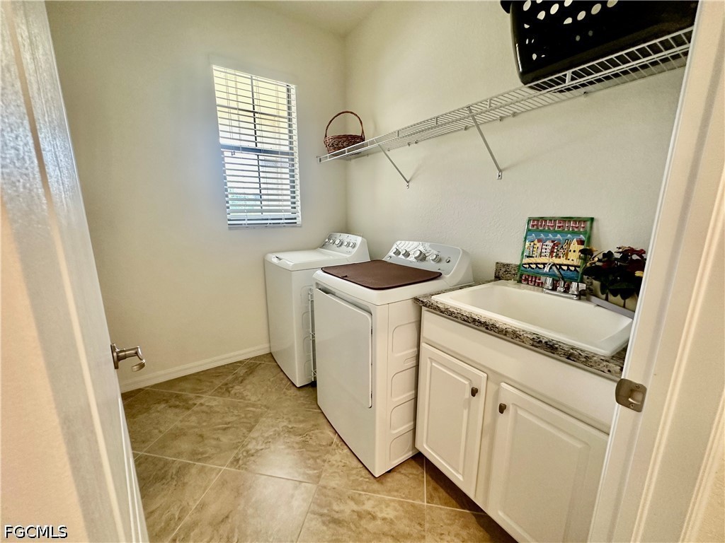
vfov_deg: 85.7
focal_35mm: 14
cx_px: 362
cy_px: 272
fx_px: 293
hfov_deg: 102.1
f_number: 2.2
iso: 250
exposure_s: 1/120
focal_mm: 2.22
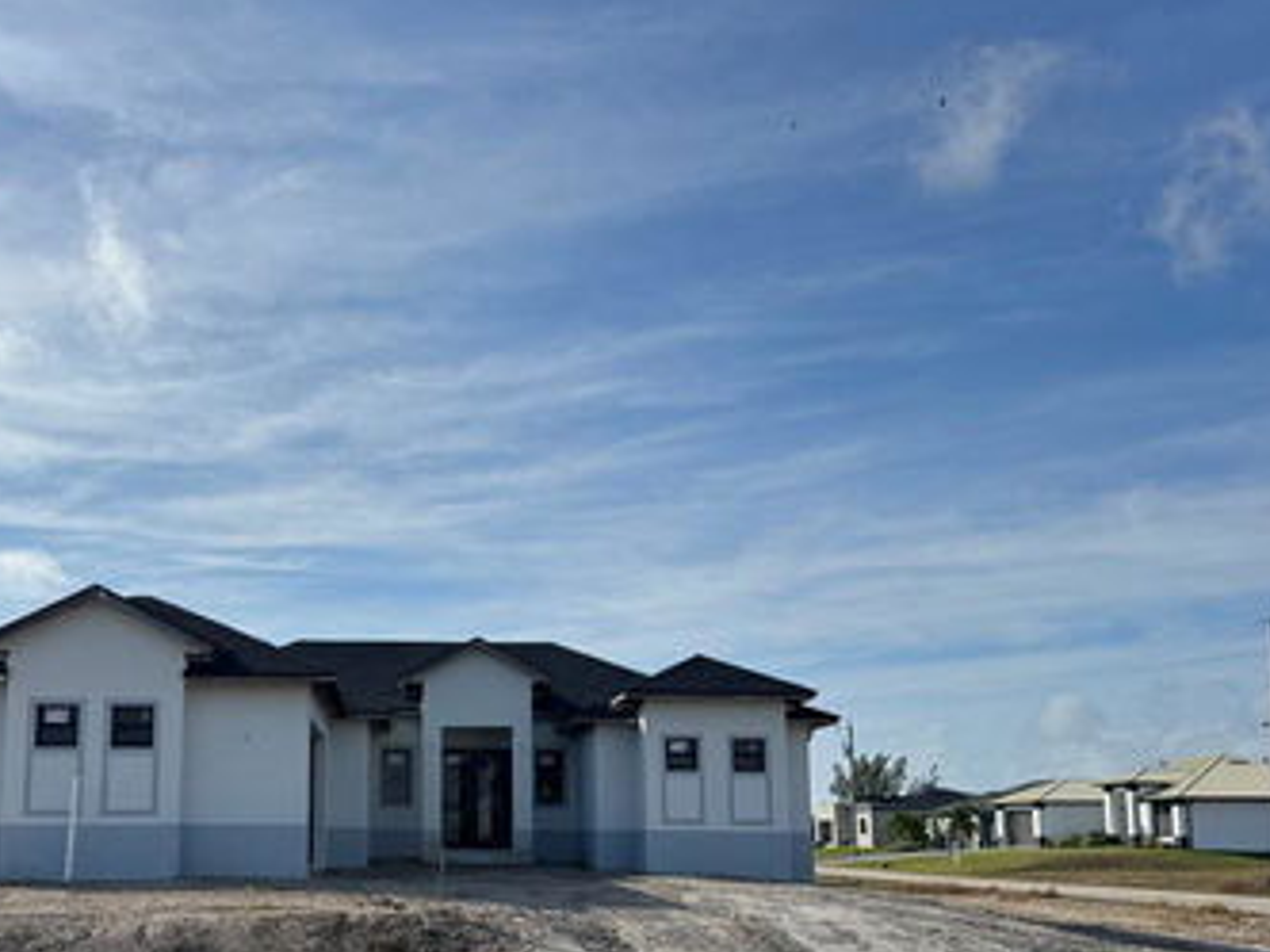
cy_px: 658
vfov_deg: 38.1
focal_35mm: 37
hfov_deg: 49.3
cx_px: 428
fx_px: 1357
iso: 80
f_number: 1.78
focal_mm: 6.76
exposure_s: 1/7092
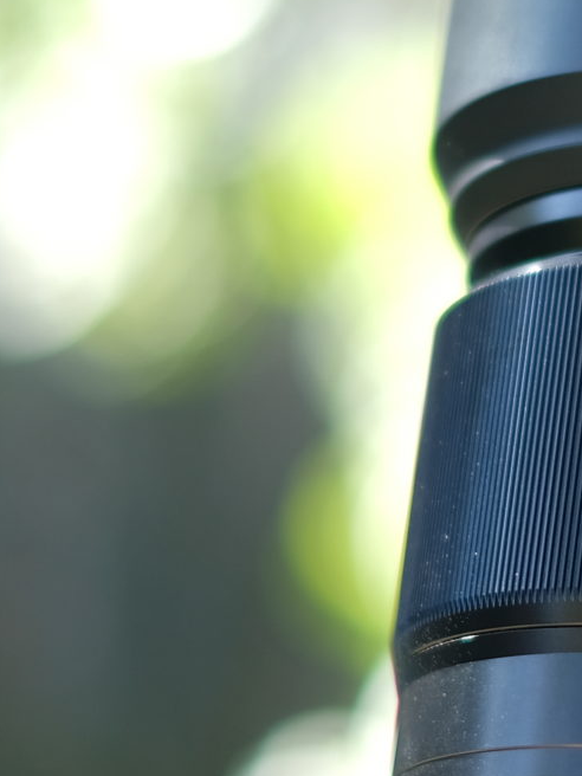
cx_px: 791
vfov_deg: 9.9
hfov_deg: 7.4
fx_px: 4461
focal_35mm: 199
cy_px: 389
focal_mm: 35
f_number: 1.4
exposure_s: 1/400
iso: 100
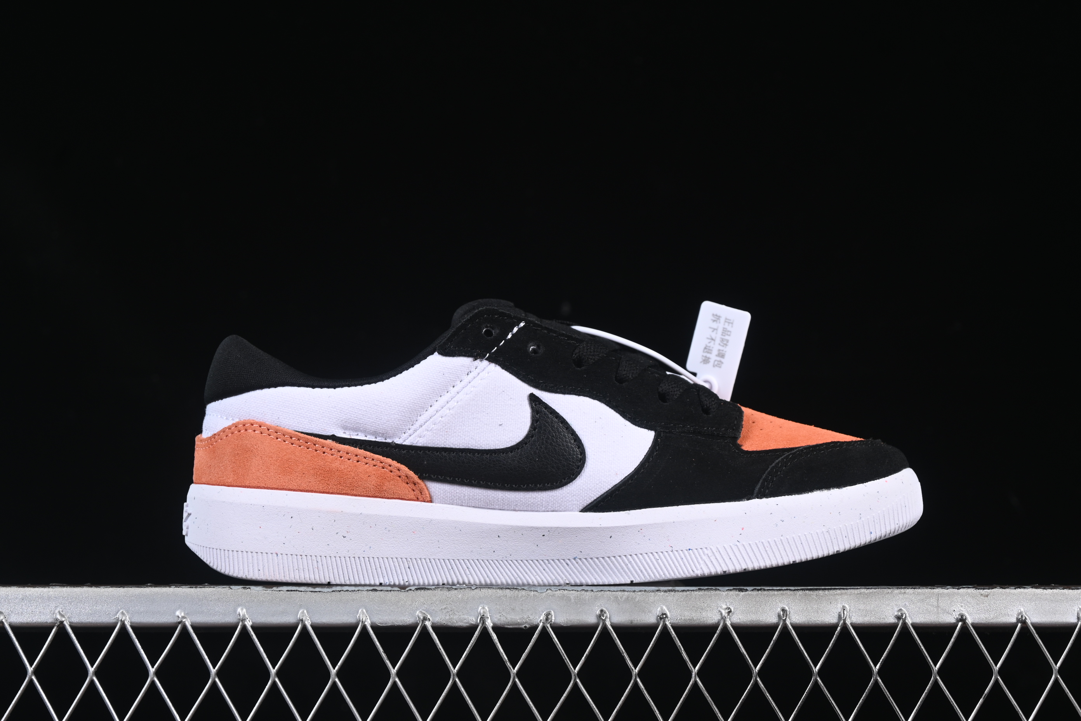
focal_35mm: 75
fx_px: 2252
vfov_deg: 18.2
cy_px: 360
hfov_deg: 27.0
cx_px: 540
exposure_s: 1/60
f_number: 7.1
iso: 160
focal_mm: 50
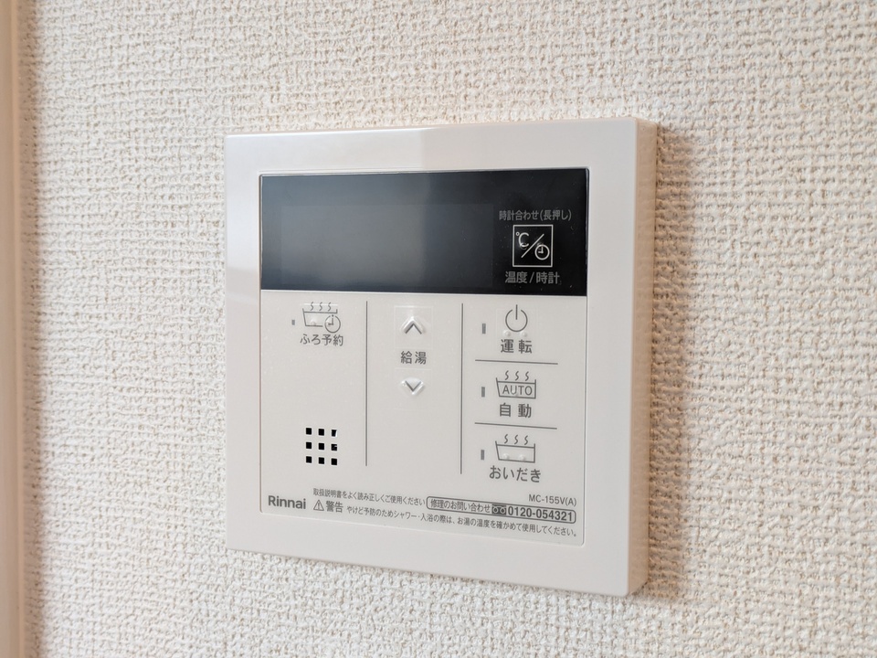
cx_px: 438
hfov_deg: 37.5
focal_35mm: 51
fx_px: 1292
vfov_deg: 28.6
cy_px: 329
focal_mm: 5.43
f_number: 1.89
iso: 92
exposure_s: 1/60
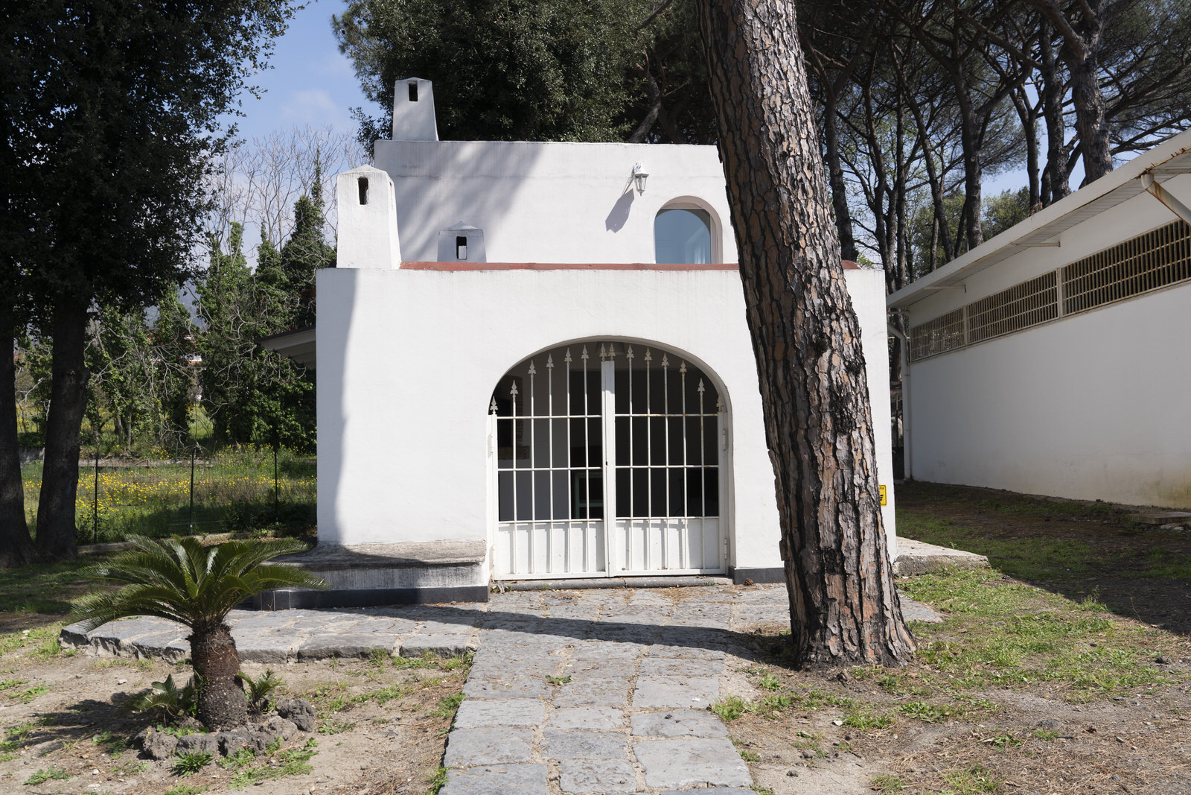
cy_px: 398
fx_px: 993
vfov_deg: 43.6
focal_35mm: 30
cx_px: 596
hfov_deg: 61.9
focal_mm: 30
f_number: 7.1
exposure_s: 1/160
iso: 50
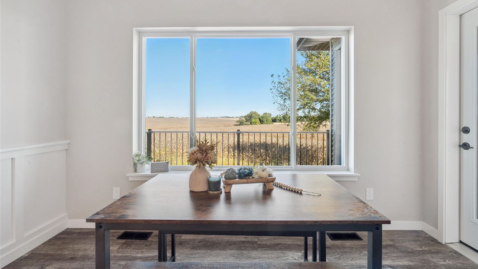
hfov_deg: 95.9
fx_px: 215
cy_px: 117
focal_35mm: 17
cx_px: 242
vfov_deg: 63.7
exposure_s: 1/60
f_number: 10
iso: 400
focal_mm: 16
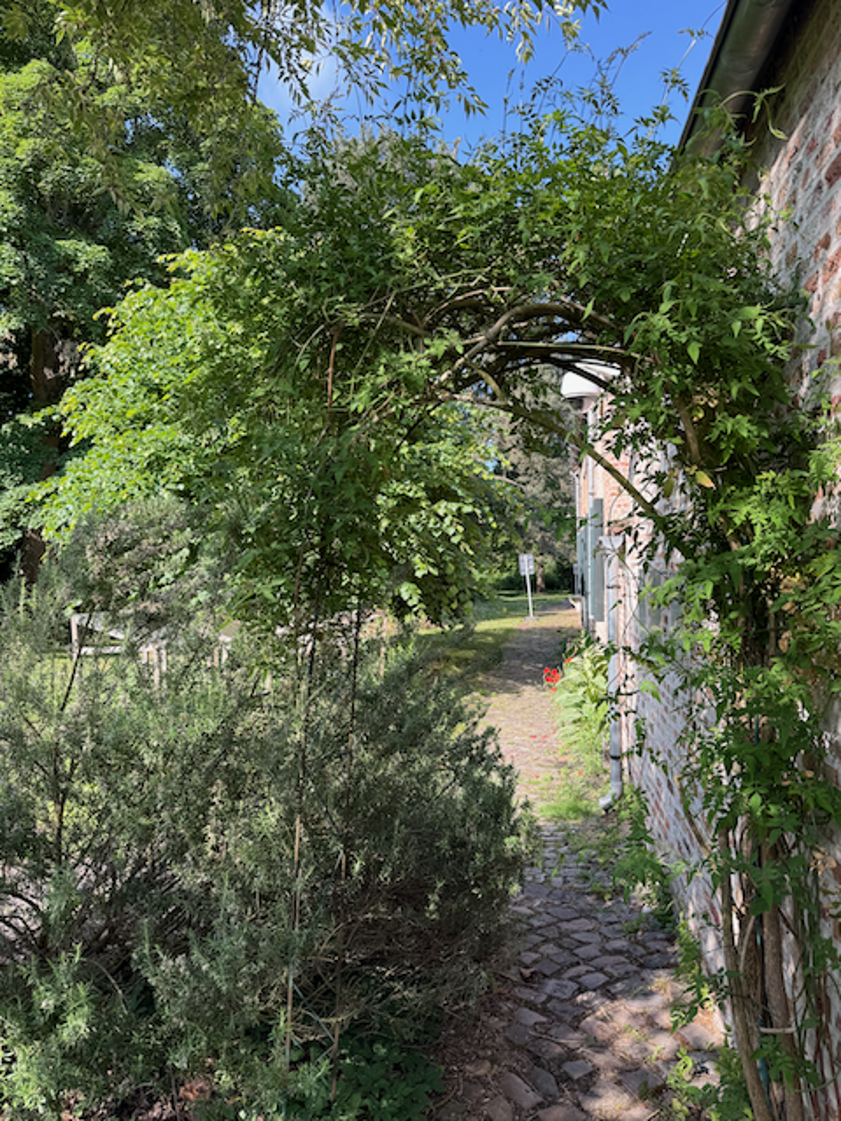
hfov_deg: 56.8
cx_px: 420
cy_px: 560
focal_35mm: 24
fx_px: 777
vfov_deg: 71.6
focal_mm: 6.76
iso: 80
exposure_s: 1/612
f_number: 1.78
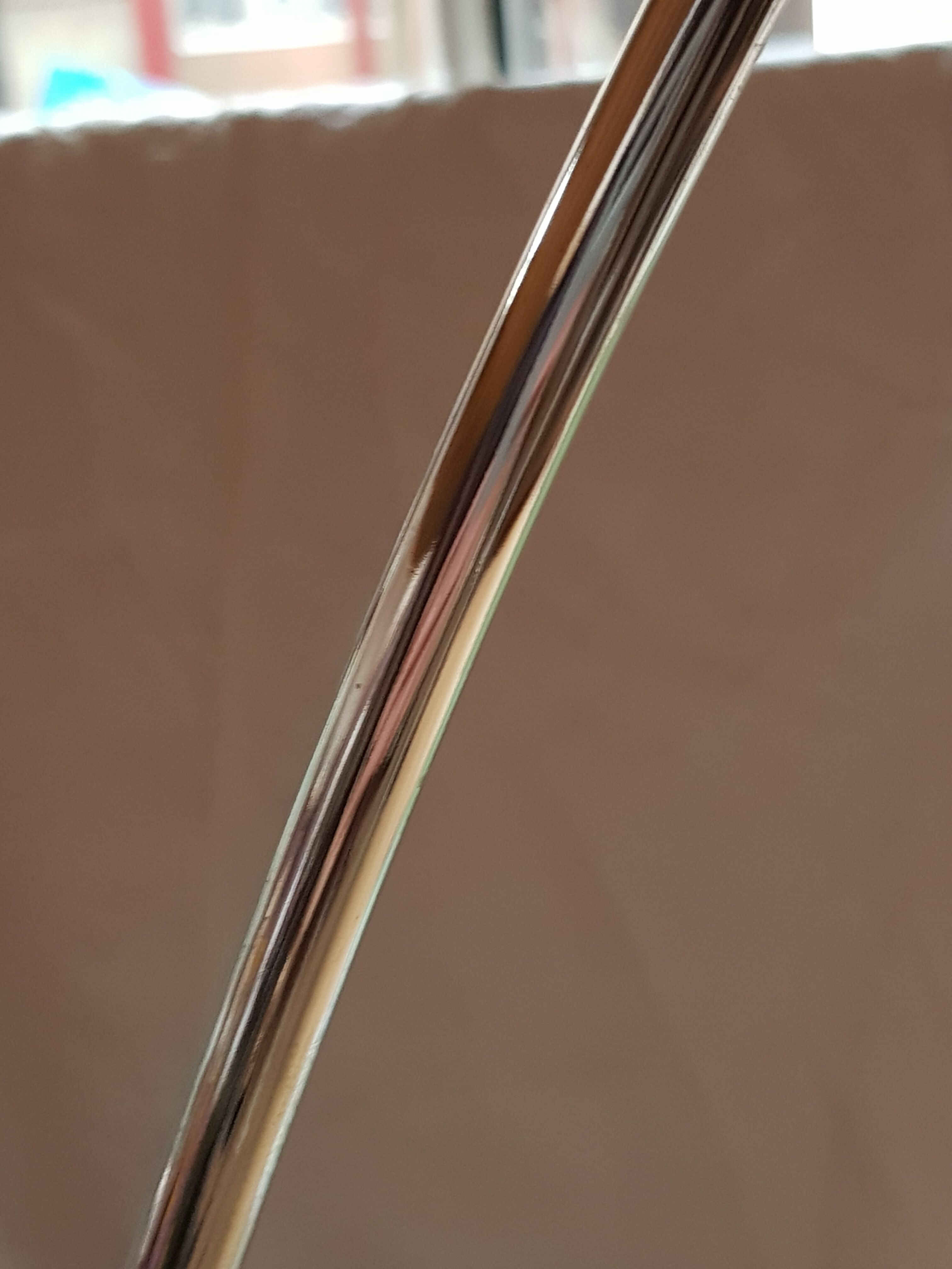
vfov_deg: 67.3
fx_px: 953
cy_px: 634
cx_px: 476
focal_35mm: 26
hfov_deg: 53.1
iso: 250
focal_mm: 4.2
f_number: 1.7
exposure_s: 1/10
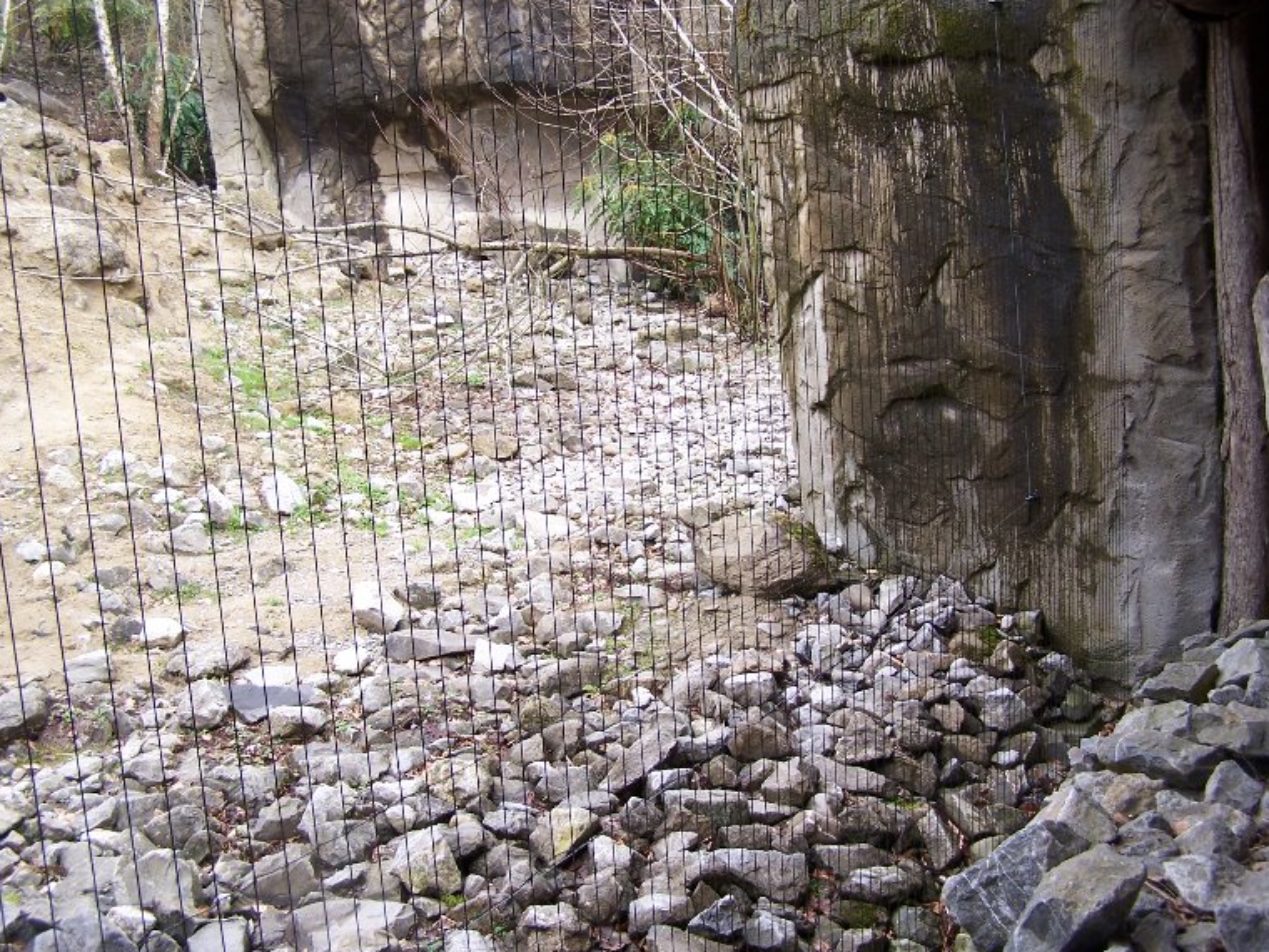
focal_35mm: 39
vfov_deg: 36.8
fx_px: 1430
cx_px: 645
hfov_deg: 47.9
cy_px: 472
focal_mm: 6.3
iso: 80
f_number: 2.8
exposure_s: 1/125
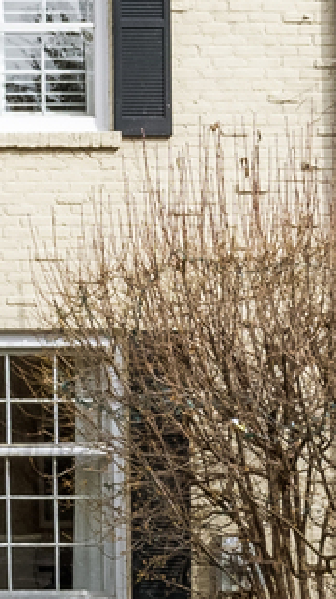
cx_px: -492
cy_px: 120
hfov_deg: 8.0
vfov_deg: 15.3
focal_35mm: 140
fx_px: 2217
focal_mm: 17
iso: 200
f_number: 9
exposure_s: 1/500
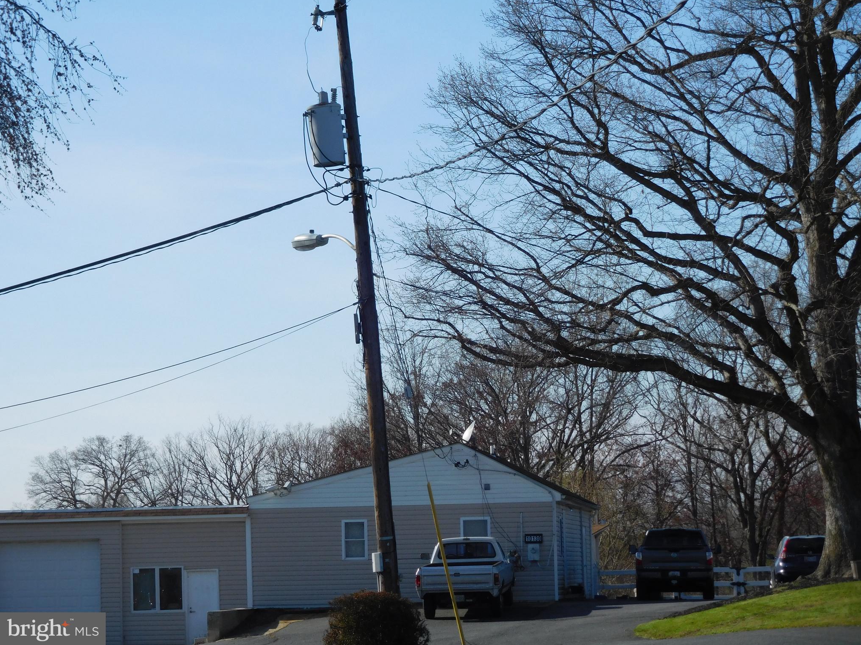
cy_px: 321
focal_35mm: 101
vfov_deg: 14.6
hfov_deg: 19.4
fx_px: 2512
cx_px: 434
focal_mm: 17.8
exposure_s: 1/800
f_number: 4.8
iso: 125
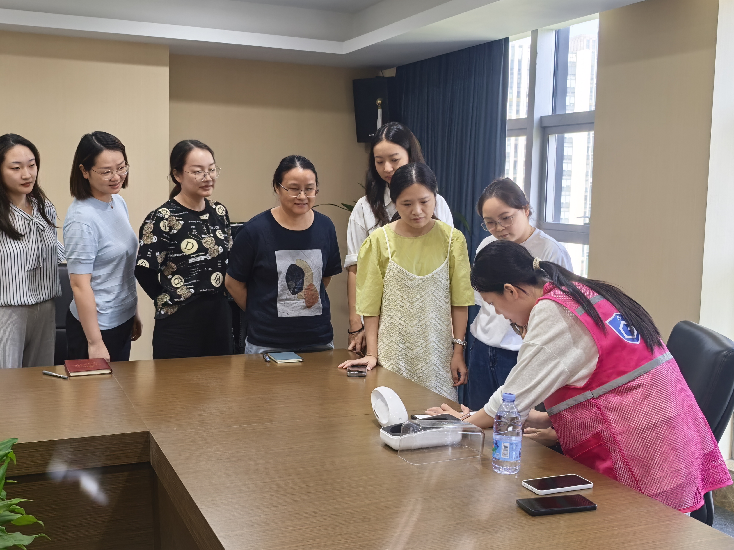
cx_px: 367
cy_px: 271
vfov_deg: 36.8
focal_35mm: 39
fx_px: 827
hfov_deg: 47.9
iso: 100
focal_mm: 8.5
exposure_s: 1/100
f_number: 1.6
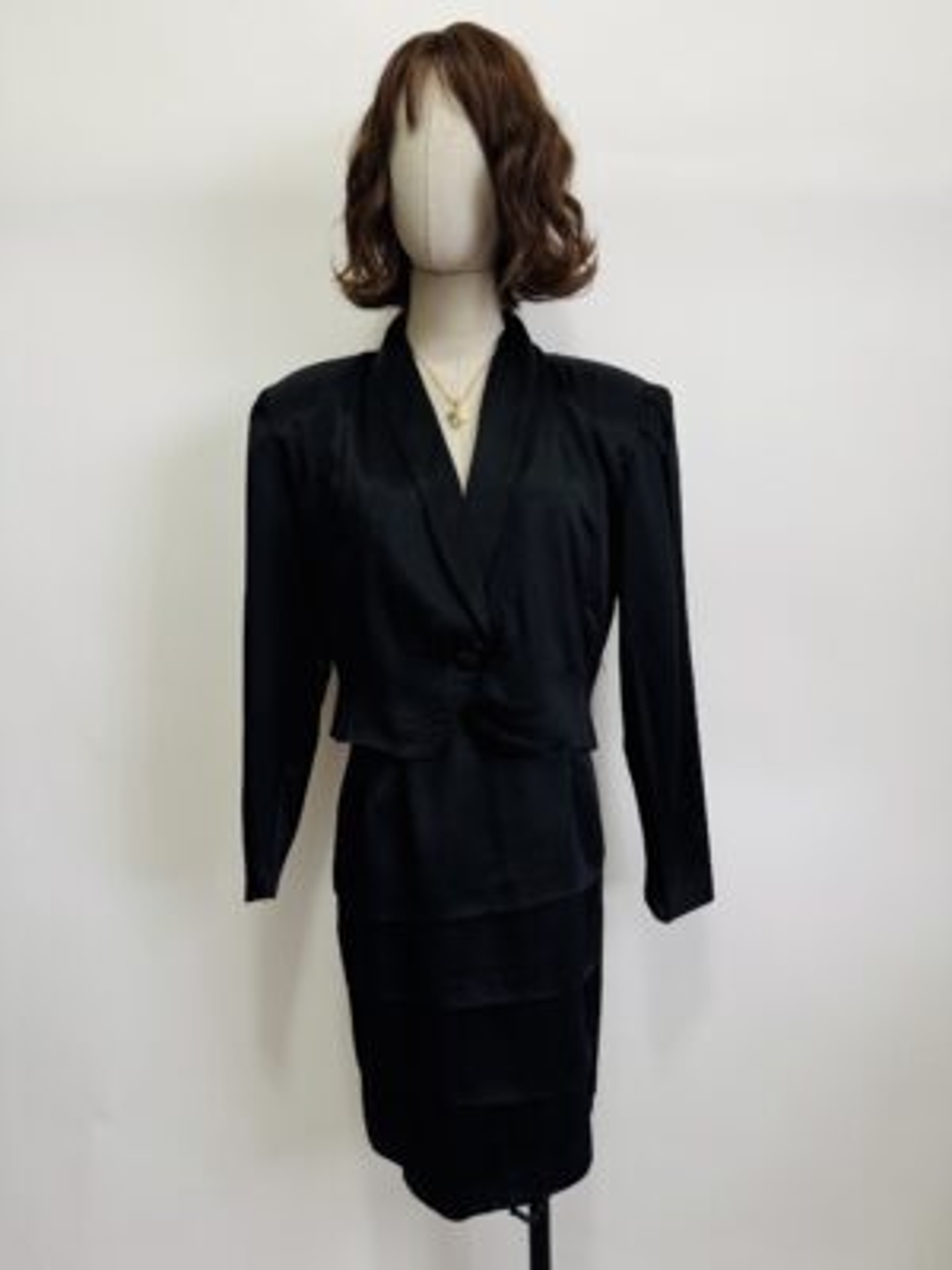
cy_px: 635
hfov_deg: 56.8
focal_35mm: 24
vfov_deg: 71.6
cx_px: 476
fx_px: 880
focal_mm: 6.76
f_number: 1.78
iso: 200
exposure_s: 1/60
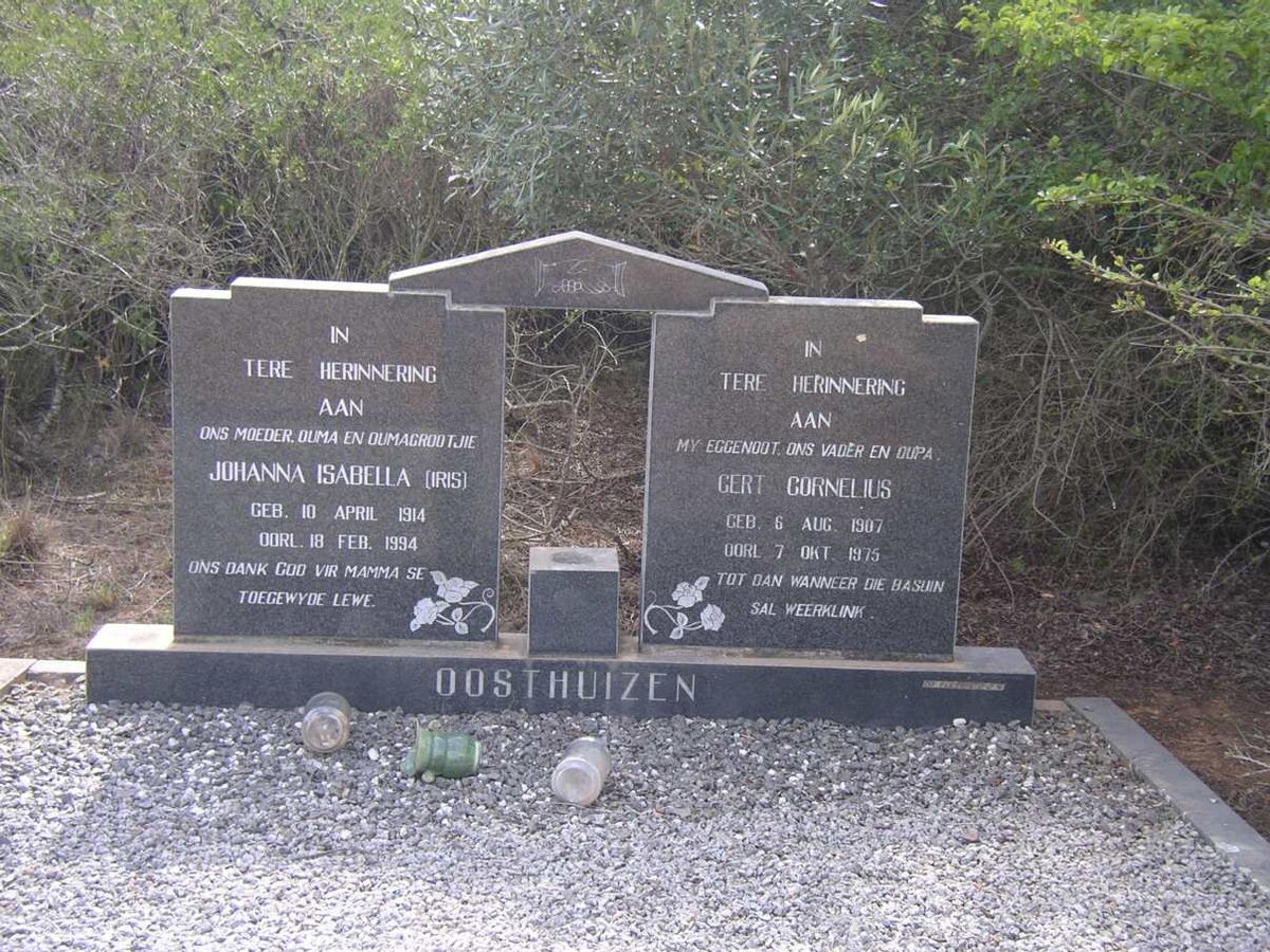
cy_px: 476
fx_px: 2091
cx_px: 635
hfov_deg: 33.8
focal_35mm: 57
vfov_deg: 25.7
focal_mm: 8.9
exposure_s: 1/125
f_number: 3.3
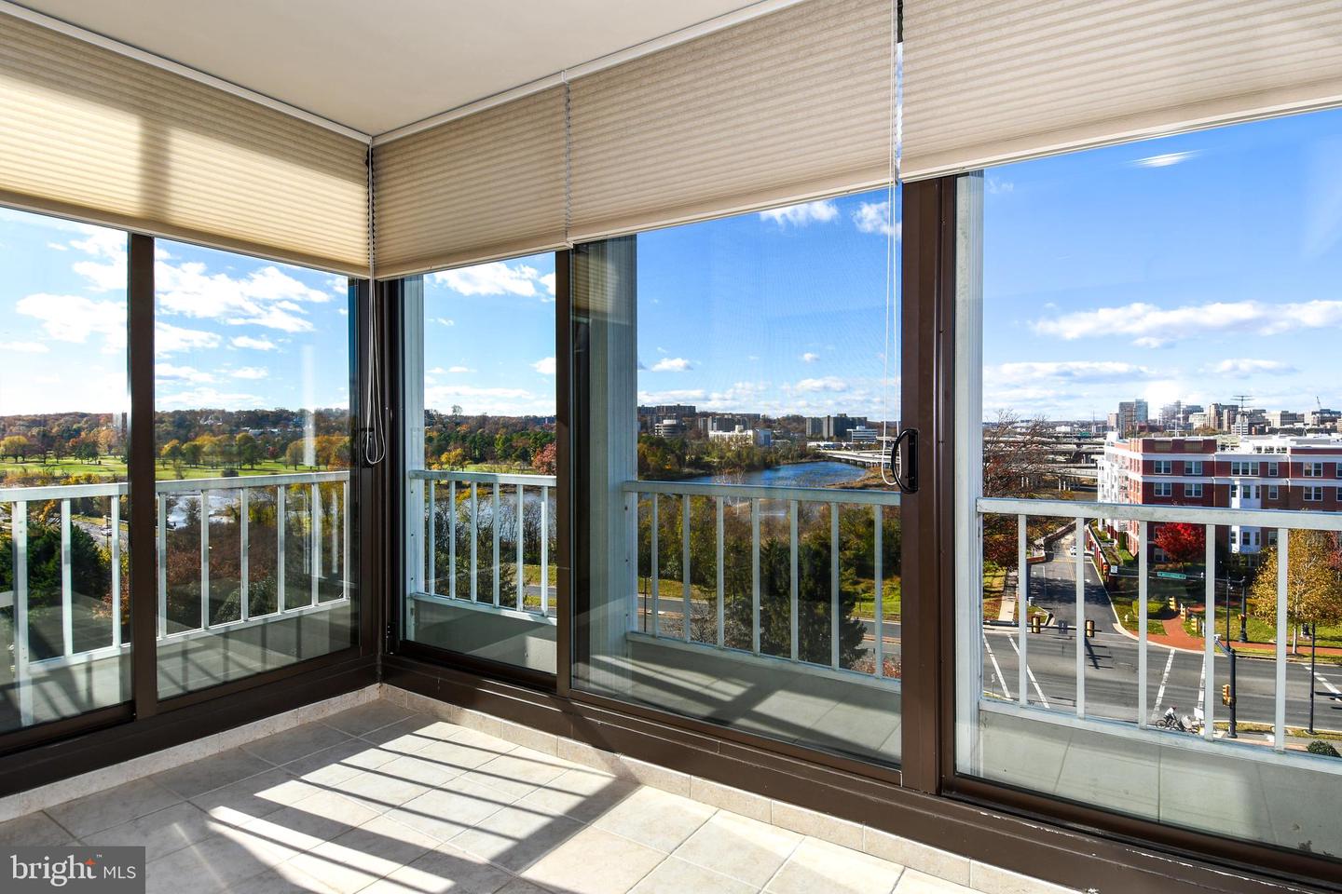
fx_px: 671
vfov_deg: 67.4
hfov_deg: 90.0
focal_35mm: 18
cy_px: 447
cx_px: 671
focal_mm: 12
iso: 100
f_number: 8
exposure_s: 1/250
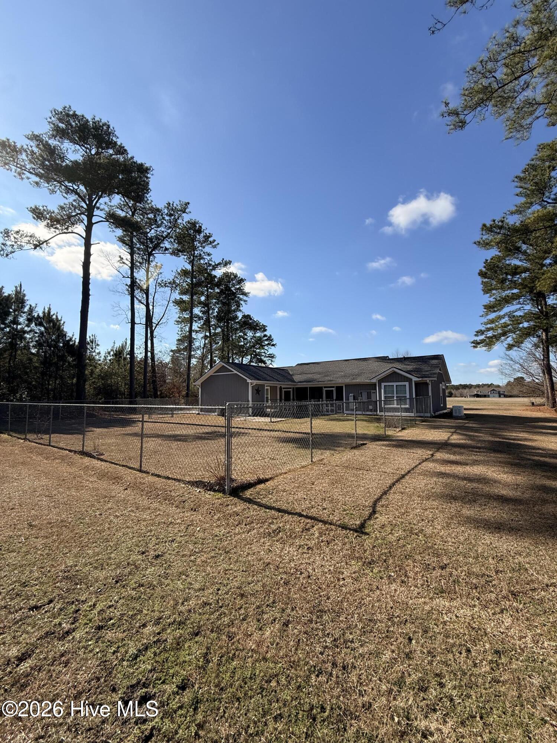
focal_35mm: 14
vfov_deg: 102.1
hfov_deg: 85.7
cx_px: 278
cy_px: 372
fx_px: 300
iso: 50
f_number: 2.2
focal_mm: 2.22
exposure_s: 1/2092
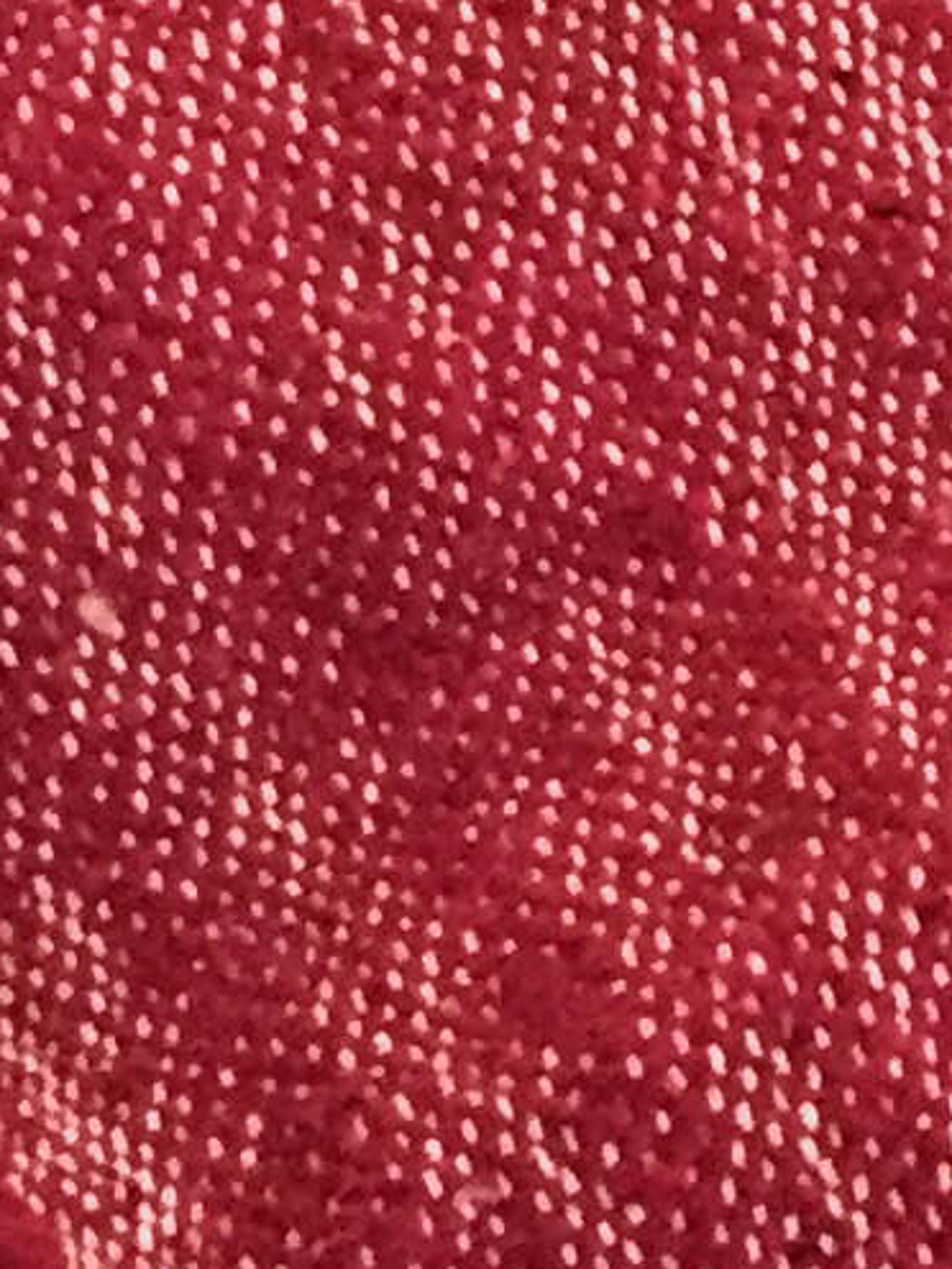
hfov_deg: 7.4
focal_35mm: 191
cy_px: -312
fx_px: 7004
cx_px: 1958
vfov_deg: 10.2
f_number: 2.2
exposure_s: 1/17
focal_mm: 4.15
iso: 320
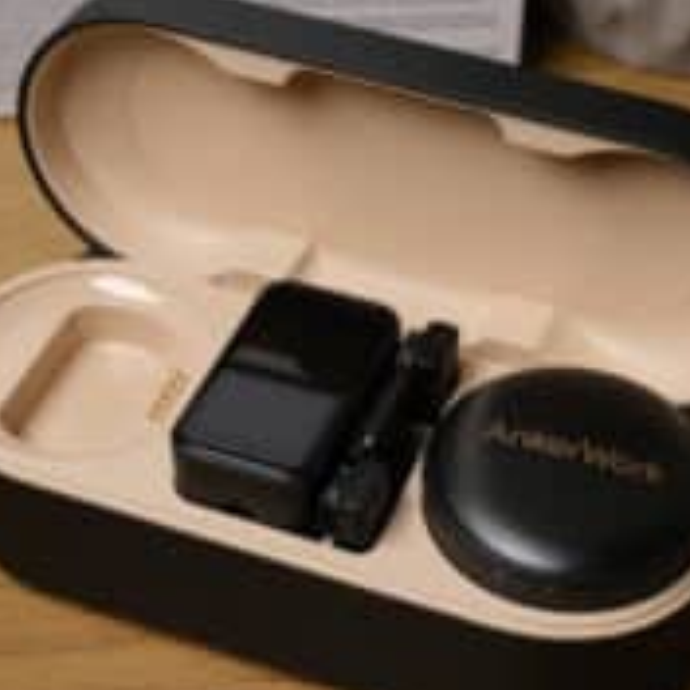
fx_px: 1782
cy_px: 470
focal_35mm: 79
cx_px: 408
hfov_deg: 21.9
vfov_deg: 21.8
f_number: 6.4
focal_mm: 28.3
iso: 160
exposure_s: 1/42
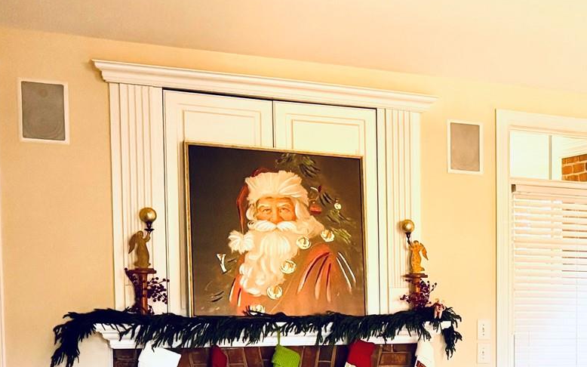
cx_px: 635
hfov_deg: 28.1
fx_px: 1072
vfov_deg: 18.9
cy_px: 367
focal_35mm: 67
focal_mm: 6.76
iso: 500
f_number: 1.78
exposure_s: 1/60
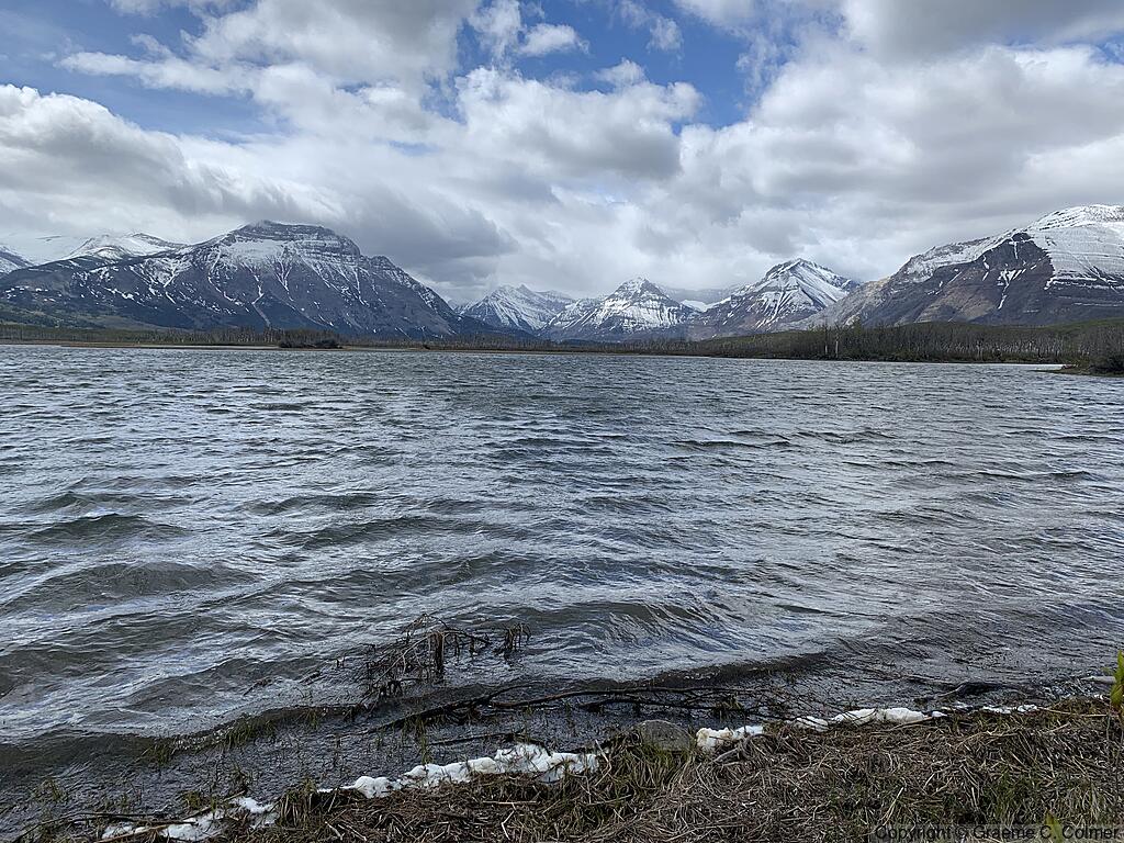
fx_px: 844
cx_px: 562
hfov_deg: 67.3
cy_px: 422
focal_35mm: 26
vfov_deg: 53.1
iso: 25
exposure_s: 1/3521
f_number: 1.8
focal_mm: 4.25
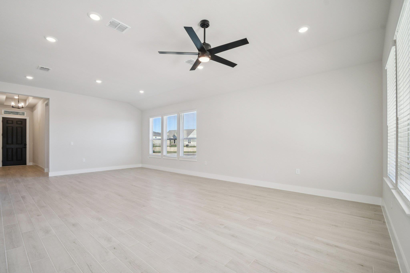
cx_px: 205
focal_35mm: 15
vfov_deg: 77.3
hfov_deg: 100.4
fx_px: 171
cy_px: 136
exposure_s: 1/60
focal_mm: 10
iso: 400
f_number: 8
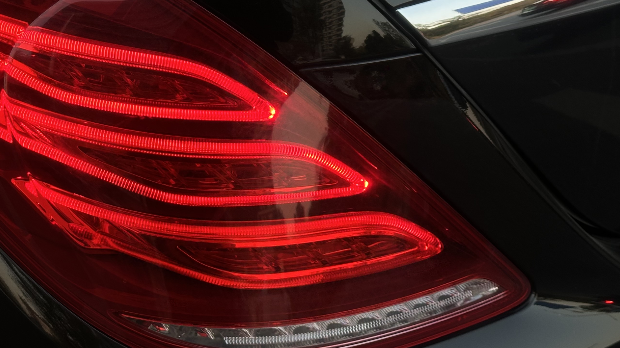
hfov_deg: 25.8
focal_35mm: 82
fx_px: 1348
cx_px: 233
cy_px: 84
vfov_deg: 14.7
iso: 50
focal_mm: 6.86
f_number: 1.78
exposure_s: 1/158
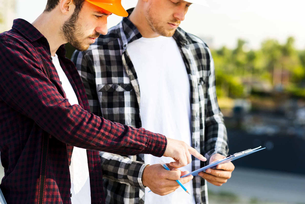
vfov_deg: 16.1
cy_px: 102
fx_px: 720
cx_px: 152
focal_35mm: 85
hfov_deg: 23.9
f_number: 3.5
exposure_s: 1/320
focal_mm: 85
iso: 250
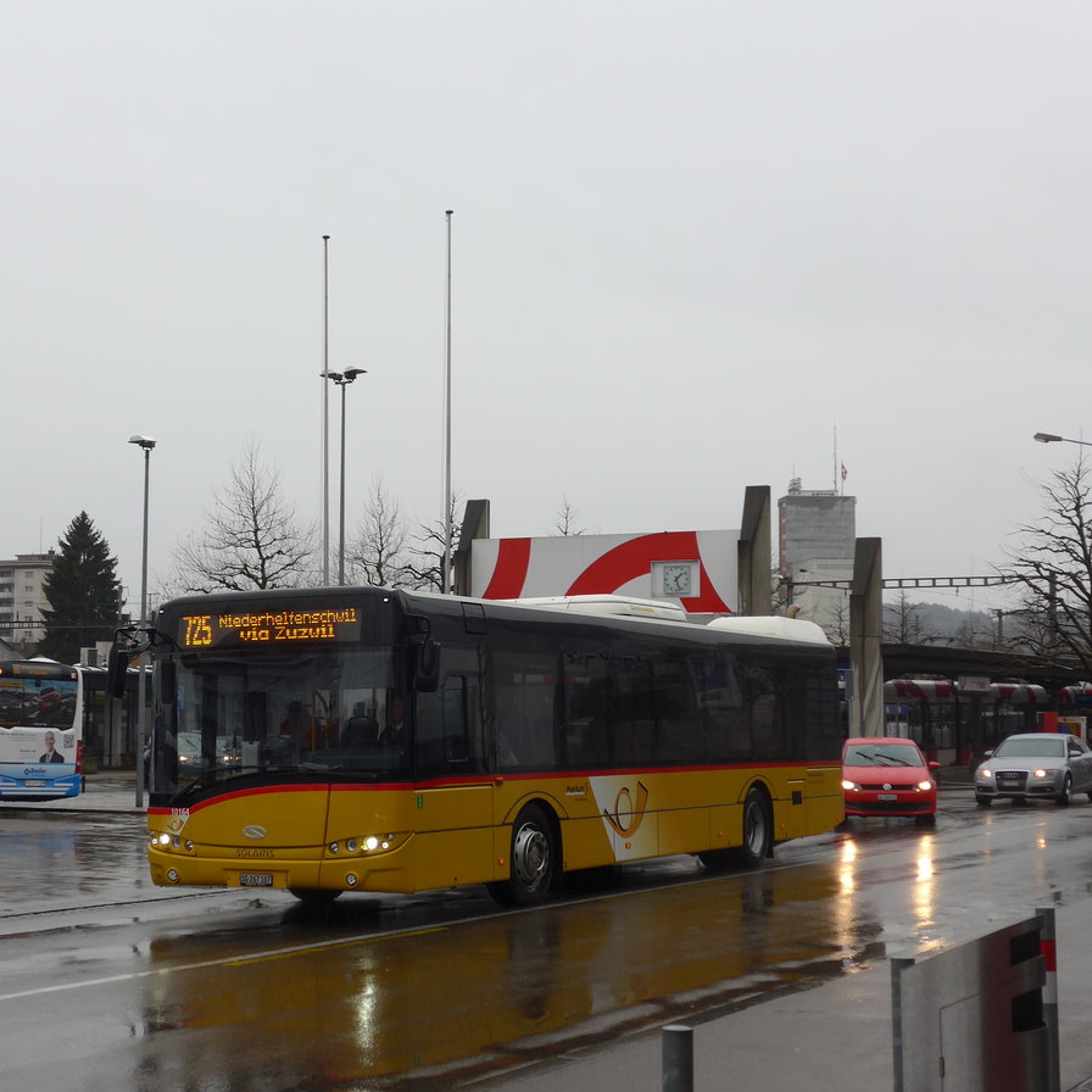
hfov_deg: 29.4
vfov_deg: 29.6
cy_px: 547
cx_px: 410
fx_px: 2070
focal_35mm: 58
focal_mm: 10.1
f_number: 3.2
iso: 80
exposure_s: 1/200
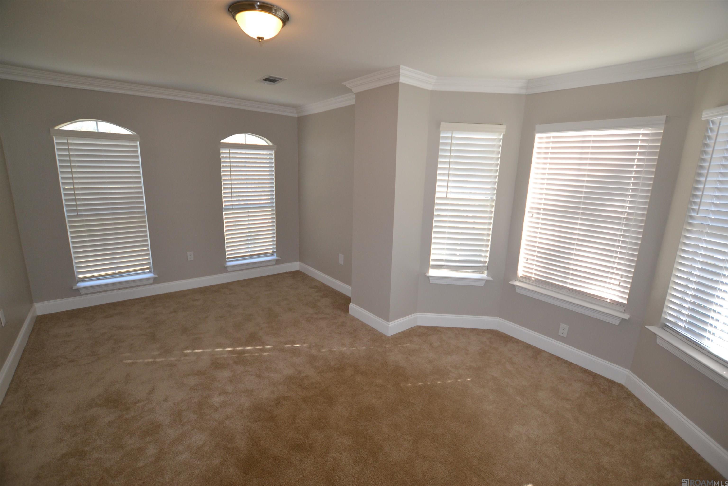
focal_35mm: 15
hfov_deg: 100.4
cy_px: 243
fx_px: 303
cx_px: 364
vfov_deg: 77.3
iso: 360
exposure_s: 1/200
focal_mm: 10
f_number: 3.5
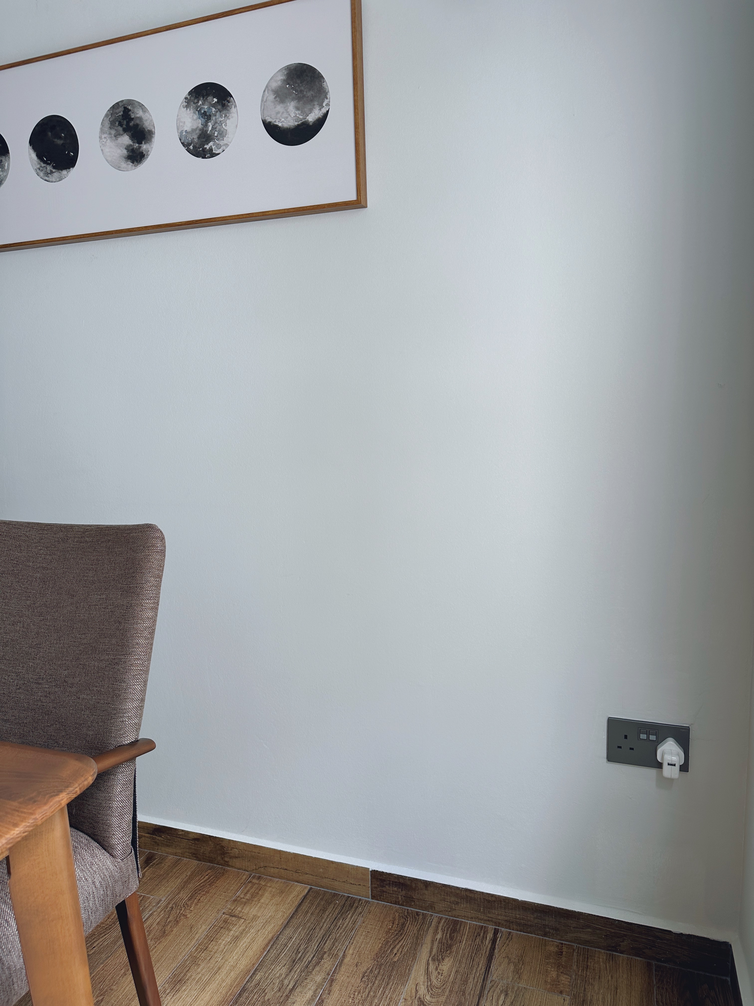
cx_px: 377
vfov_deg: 71.6
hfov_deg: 56.8
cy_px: 503
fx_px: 697
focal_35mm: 24
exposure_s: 1/121
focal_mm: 6.86
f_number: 1.78
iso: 64
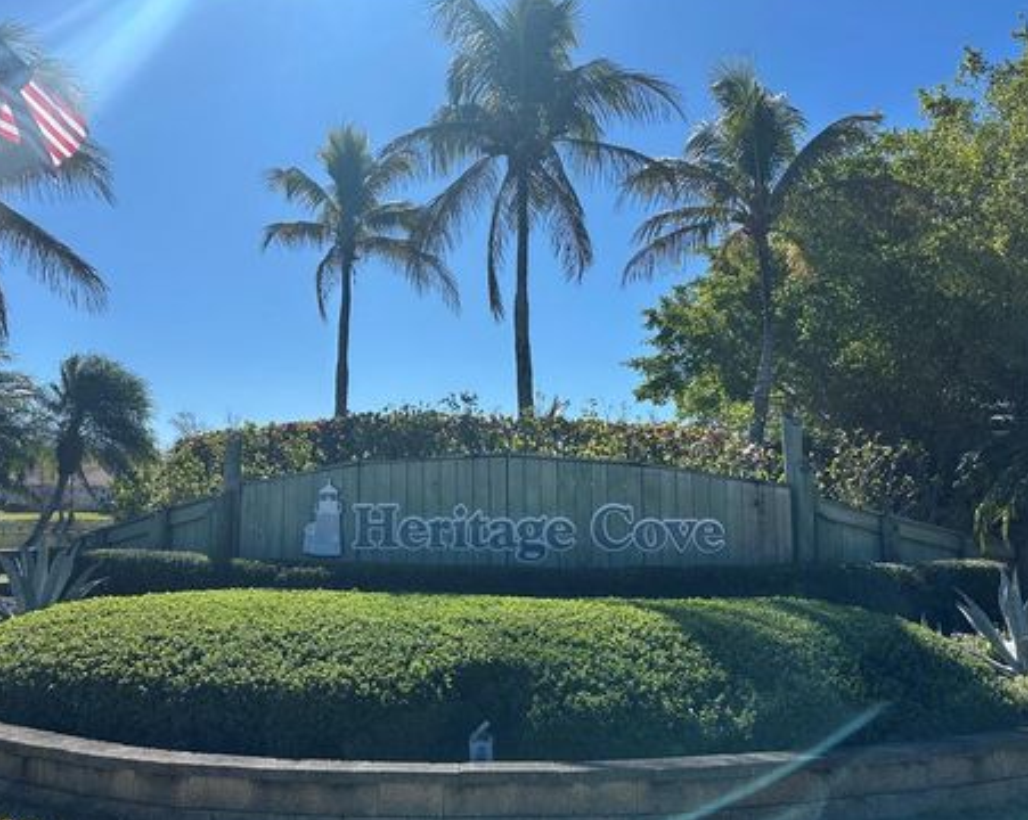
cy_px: 402
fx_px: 790
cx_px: 486
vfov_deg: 54.9
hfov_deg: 66.0
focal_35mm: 26
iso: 80
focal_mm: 6.86
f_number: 1.78
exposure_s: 1/6623
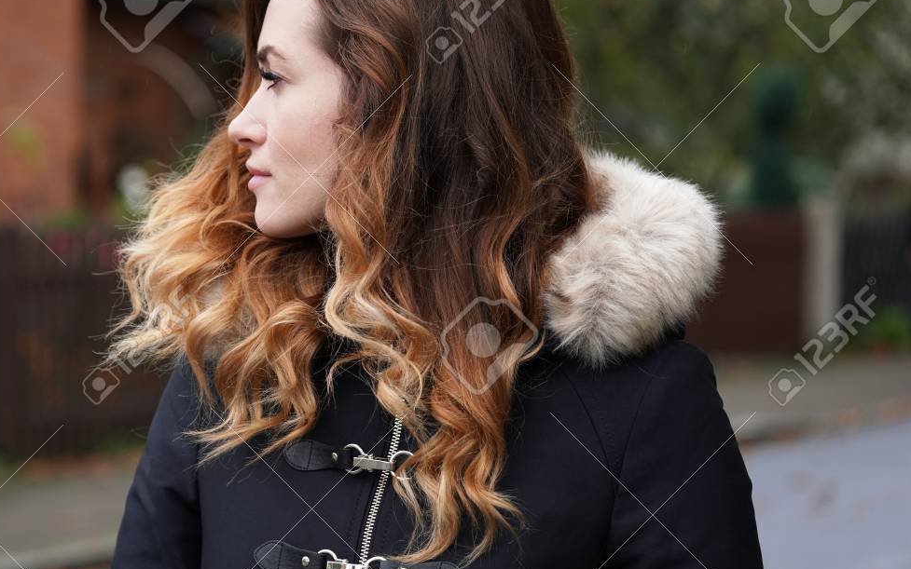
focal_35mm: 122
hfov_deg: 17.1
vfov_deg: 10.7
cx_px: 311
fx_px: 3030
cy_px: 307
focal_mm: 60
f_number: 2.8
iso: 100
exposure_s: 1/200
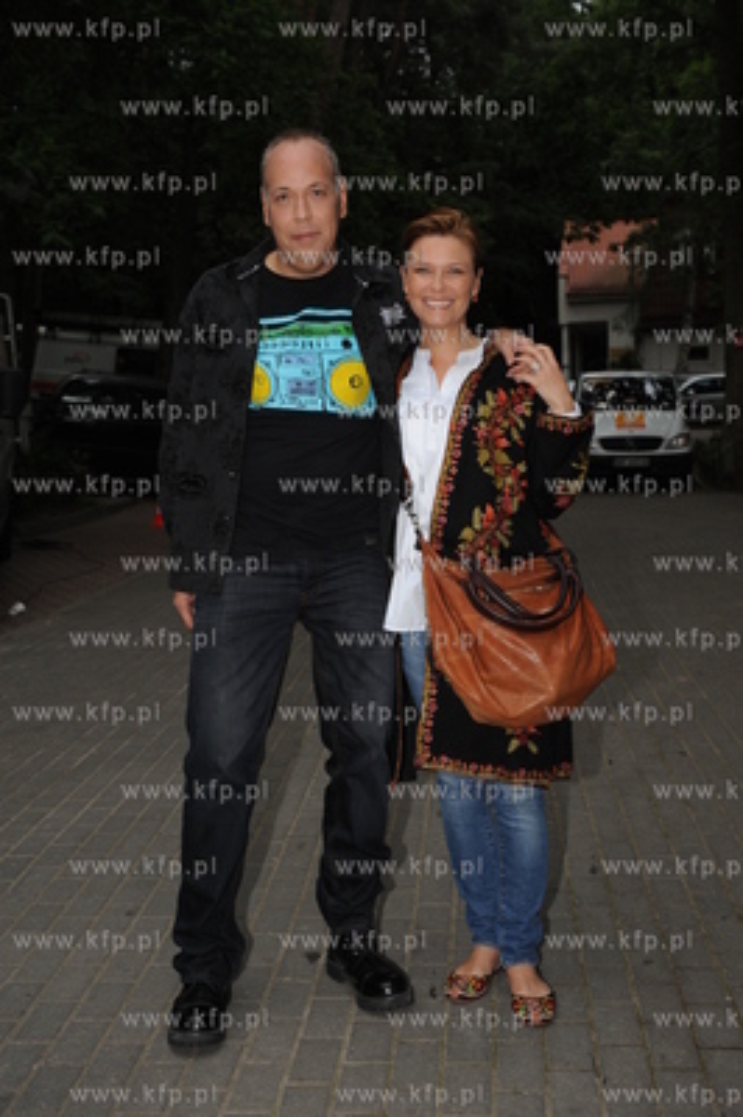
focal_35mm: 48
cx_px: 372
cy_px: 558
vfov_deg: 41.1
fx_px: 1488
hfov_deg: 28.0
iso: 800
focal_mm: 48
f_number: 5.6
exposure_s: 1/125
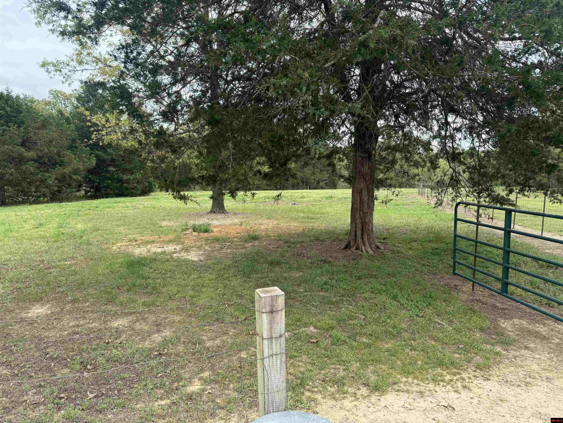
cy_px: 212
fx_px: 390
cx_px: 282
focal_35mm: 24
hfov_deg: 71.6
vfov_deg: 56.8
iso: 100
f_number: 1.78
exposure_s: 1/1812
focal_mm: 6.76
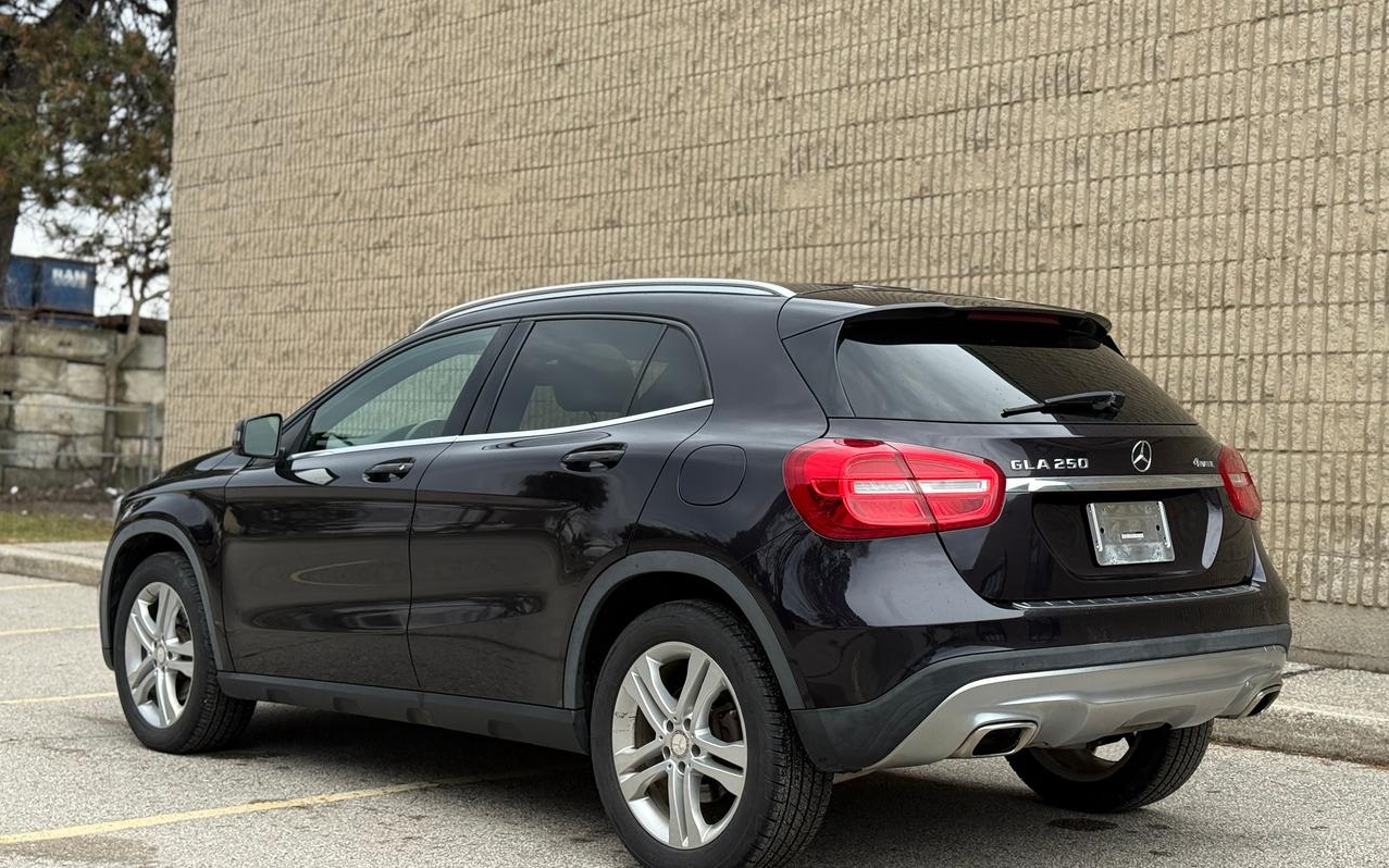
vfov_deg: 25.3
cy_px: 451
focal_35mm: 51
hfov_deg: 39.6
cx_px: 695
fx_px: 1931
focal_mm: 6.76
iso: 100
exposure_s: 1/1330
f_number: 1.78
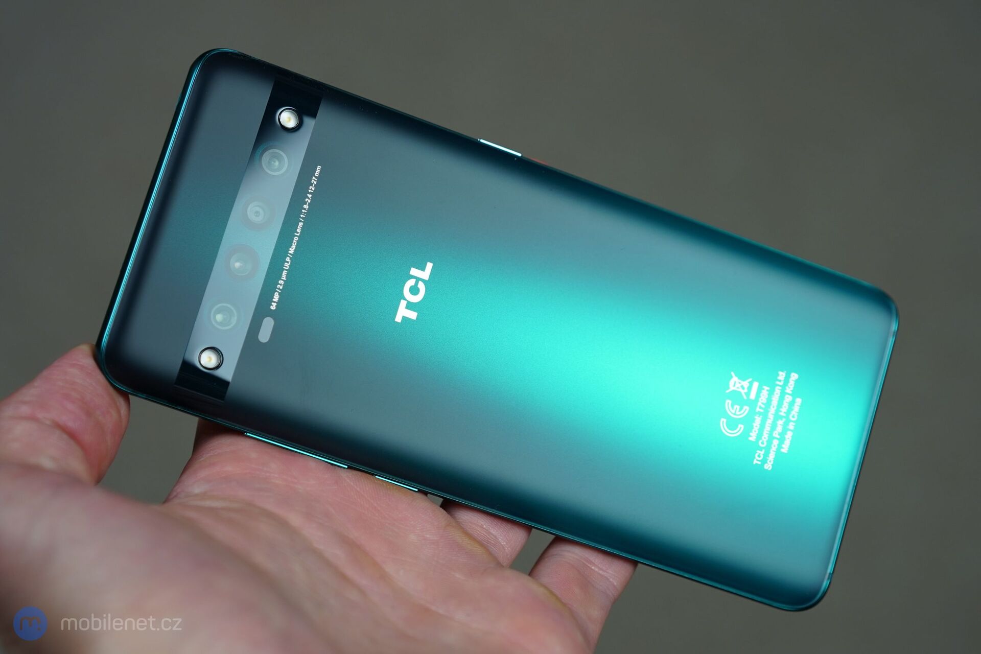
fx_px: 1499
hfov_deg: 36.2
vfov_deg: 24.6
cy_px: 327
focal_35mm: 55
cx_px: 490
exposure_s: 1/160
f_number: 4
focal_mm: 55
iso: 320
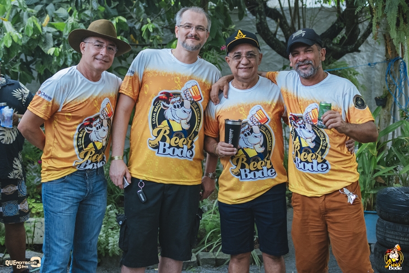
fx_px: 597
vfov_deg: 25.8
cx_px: 204
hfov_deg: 37.8
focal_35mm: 52
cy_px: 136
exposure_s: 1/2500
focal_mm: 35
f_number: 2.8
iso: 2500
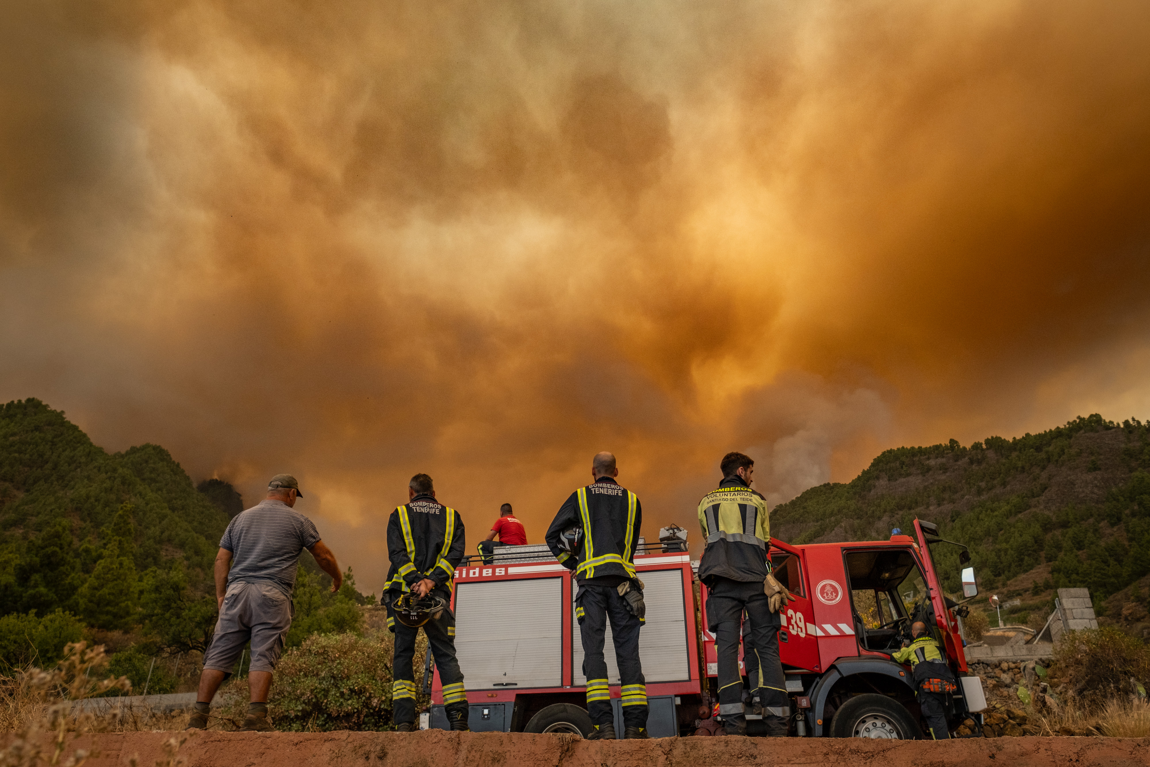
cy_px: 384
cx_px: 575
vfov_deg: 53.1
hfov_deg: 73.7
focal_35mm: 24
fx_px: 767
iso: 500
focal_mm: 16
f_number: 3.6
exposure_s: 1/4000
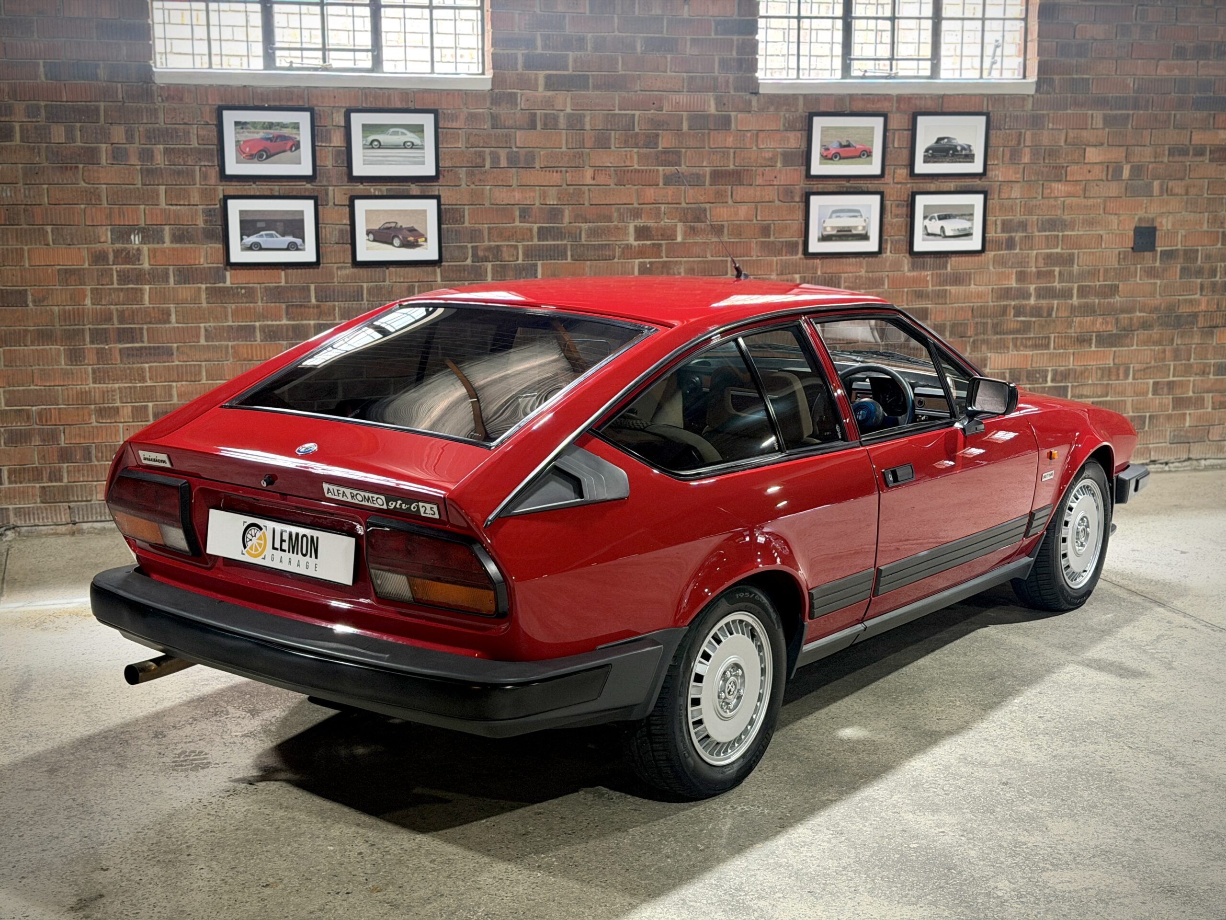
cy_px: 460
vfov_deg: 30.3
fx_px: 1700
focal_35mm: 48
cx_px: 613
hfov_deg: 39.7
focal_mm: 6.76
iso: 250
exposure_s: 1/33
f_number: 1.78
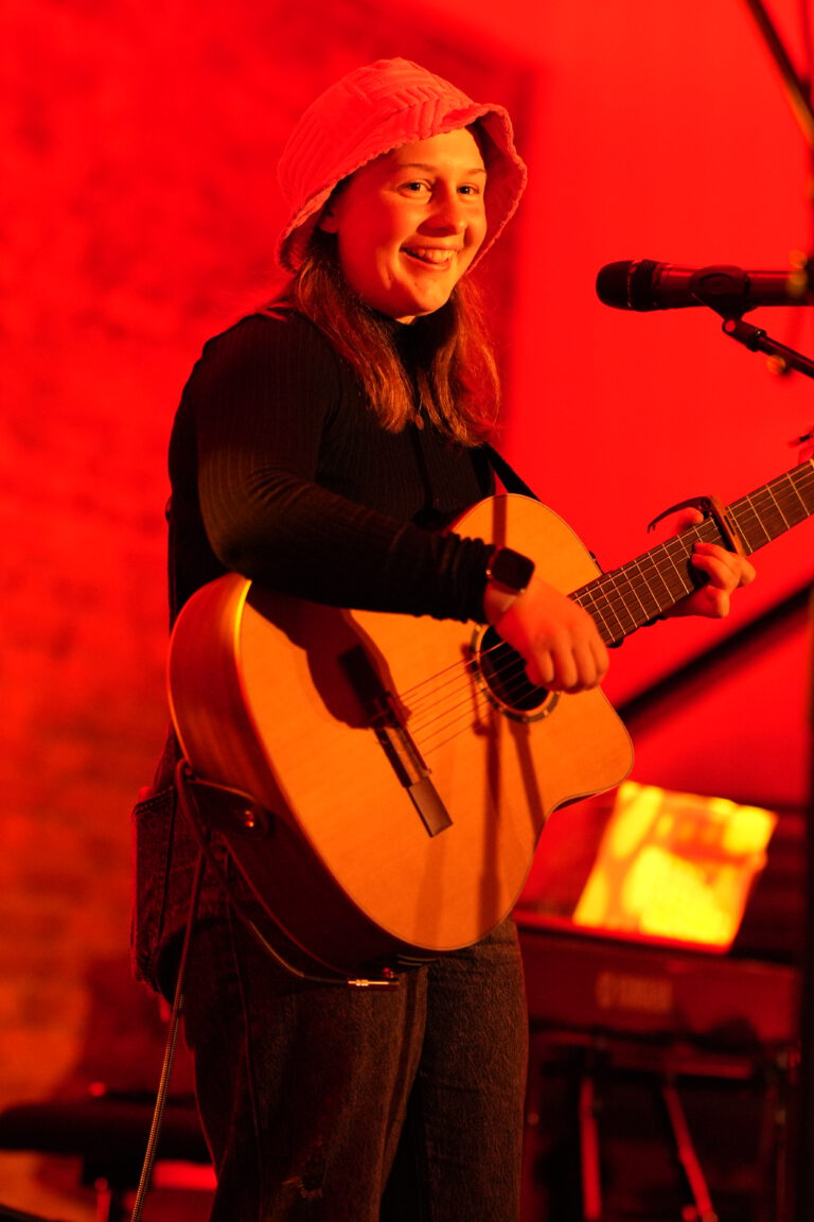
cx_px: 407
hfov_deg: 10.8
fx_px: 4324
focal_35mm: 128
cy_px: 611
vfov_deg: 16.1
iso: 2500
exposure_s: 1/125
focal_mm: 85
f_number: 1.8
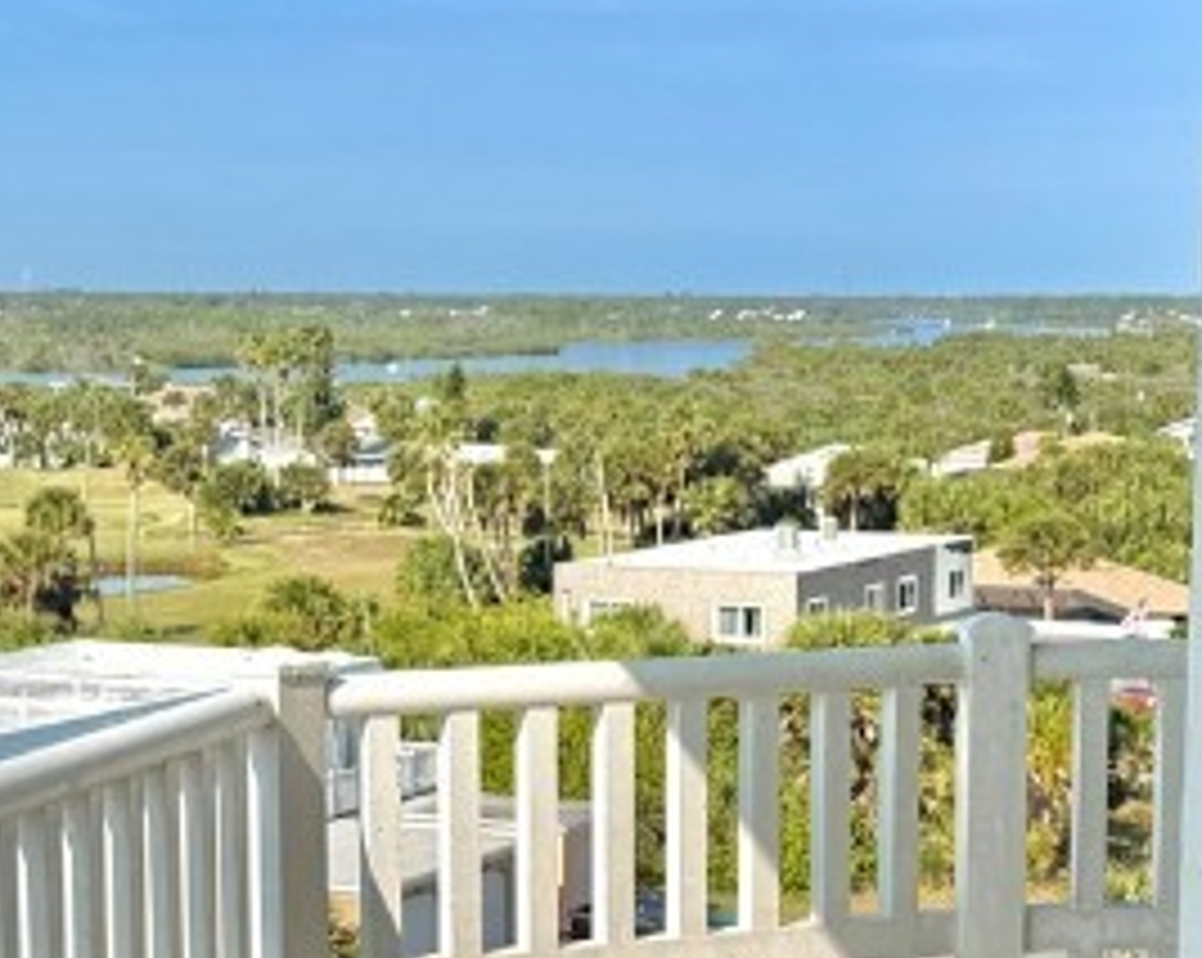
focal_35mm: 90
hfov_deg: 21.3
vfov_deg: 16.9
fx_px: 3198
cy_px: 769
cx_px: 630
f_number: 1.78
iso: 80
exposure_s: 1/6173
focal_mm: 6.76
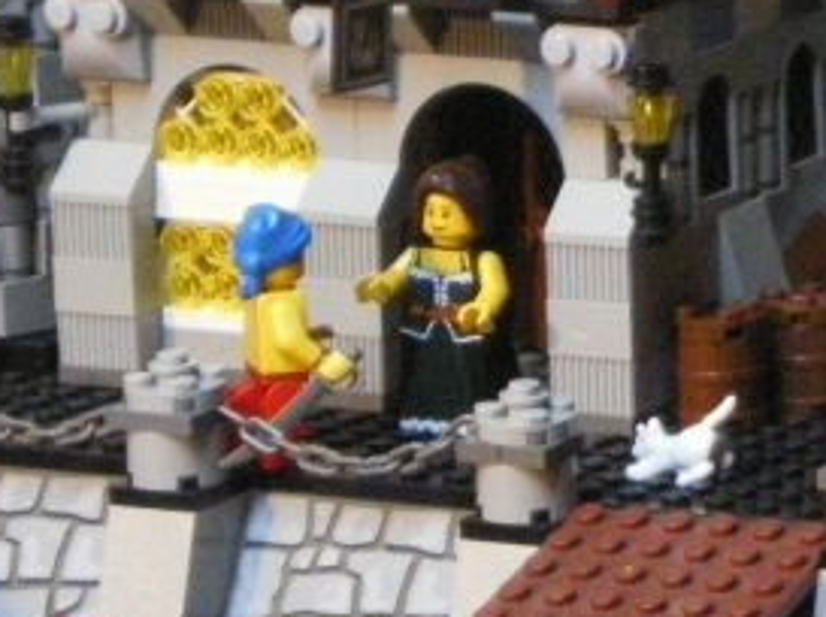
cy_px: 299
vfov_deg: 5.6
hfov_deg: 7.4
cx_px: 1119
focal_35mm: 263
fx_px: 6267
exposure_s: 1/40
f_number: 4.6
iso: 800
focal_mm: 12.3
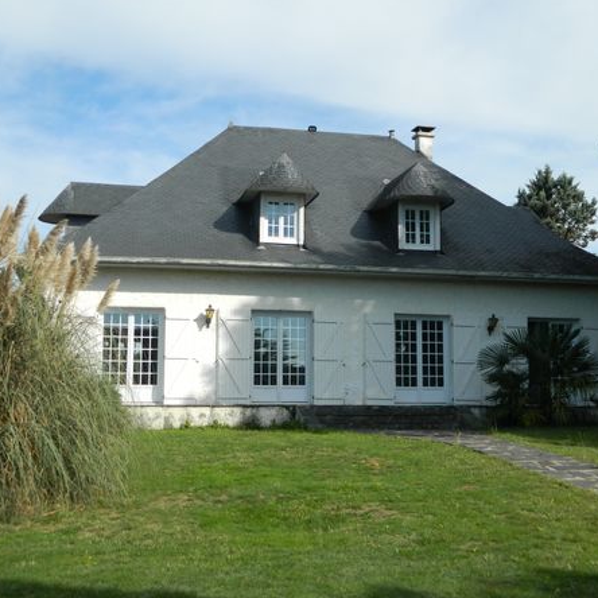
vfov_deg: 34.7
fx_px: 958
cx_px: 330
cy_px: 298
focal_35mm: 49
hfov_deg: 34.6
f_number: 3.5
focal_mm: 7.3
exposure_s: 1/640
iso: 80
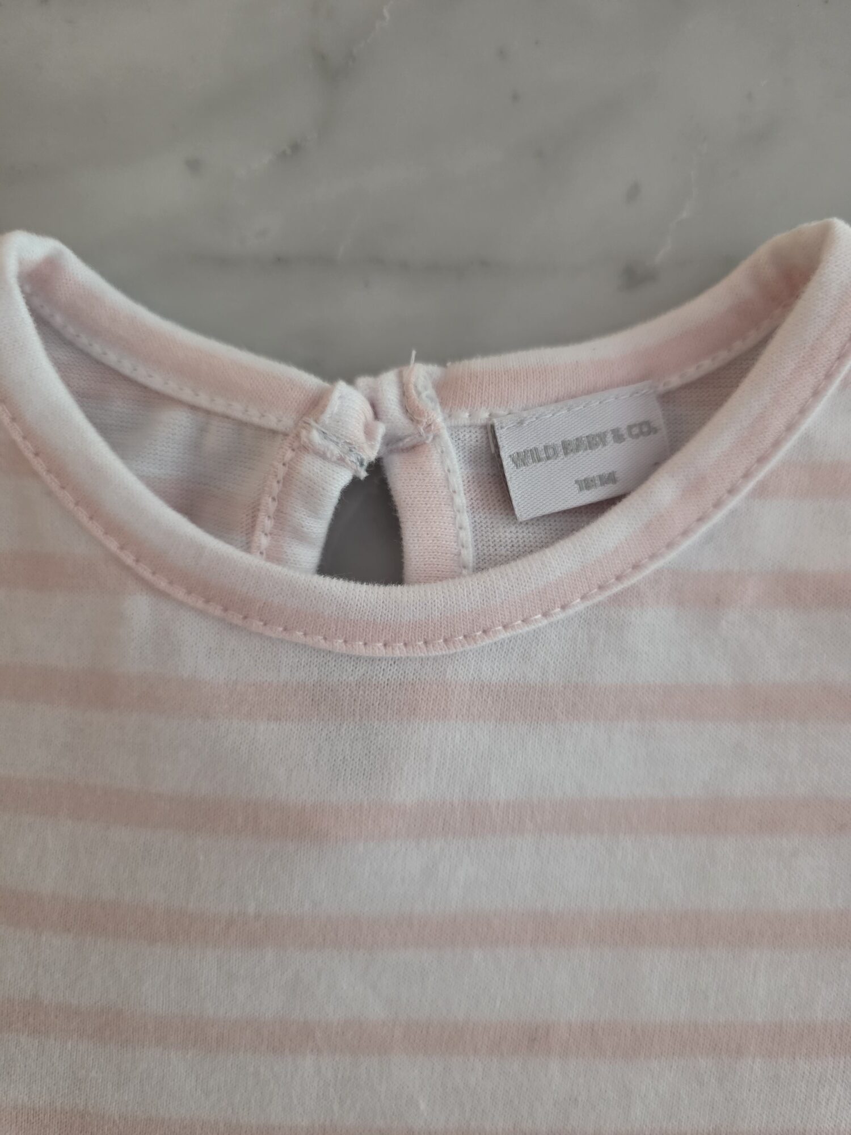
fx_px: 754
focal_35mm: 23
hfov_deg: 58.9
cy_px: 568
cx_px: 426
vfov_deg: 73.9
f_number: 1.7
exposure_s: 1/51
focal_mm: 6.3
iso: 500
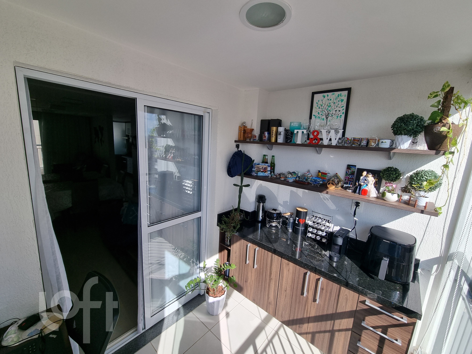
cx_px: 236
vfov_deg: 89.9
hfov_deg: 106.2
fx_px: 177
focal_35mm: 13
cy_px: 177
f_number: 2.2
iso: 50
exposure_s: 1/1276
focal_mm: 2.2
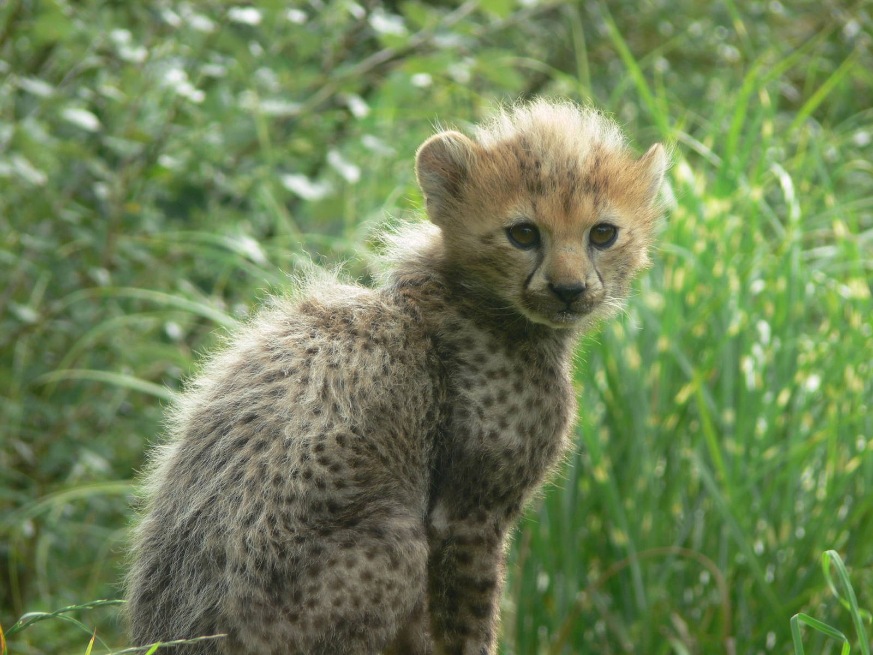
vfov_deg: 3.5
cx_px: 436
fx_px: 10592
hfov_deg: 4.7
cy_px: 328
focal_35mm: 420
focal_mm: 88.8
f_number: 5.6
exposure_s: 1/100
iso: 80
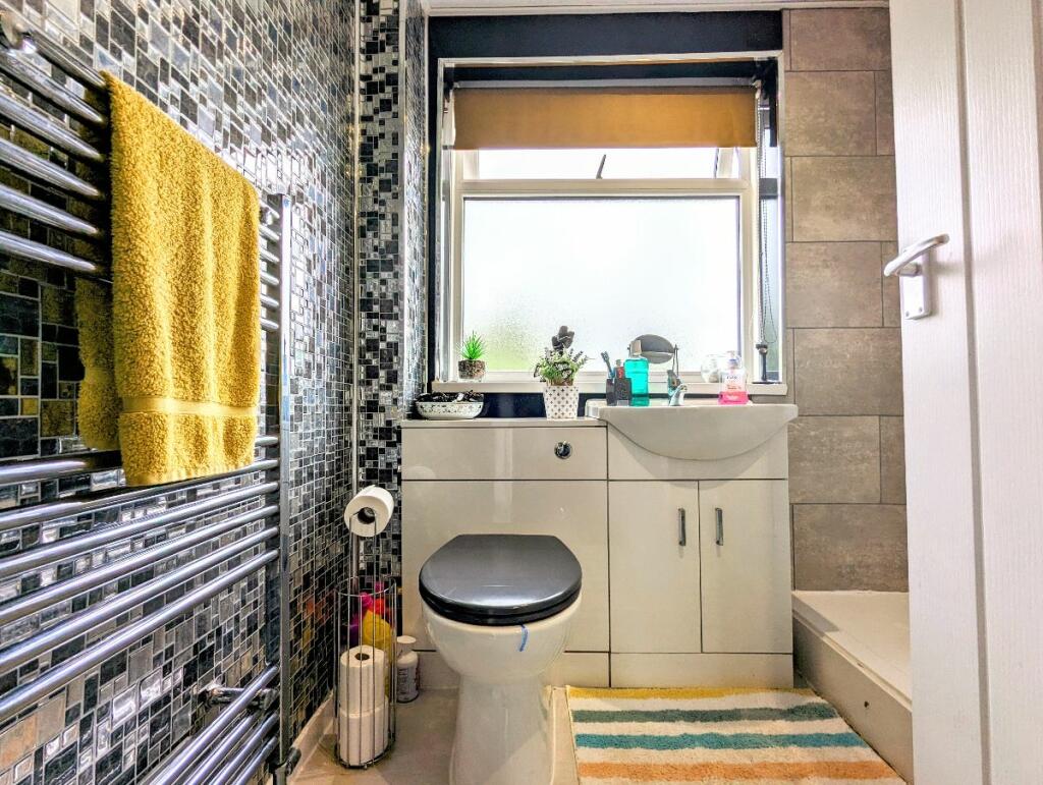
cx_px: 522
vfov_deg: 78.2
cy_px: 392
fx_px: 483
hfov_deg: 94.4
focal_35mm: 16
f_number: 2.2
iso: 35
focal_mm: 2.35
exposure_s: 1/193
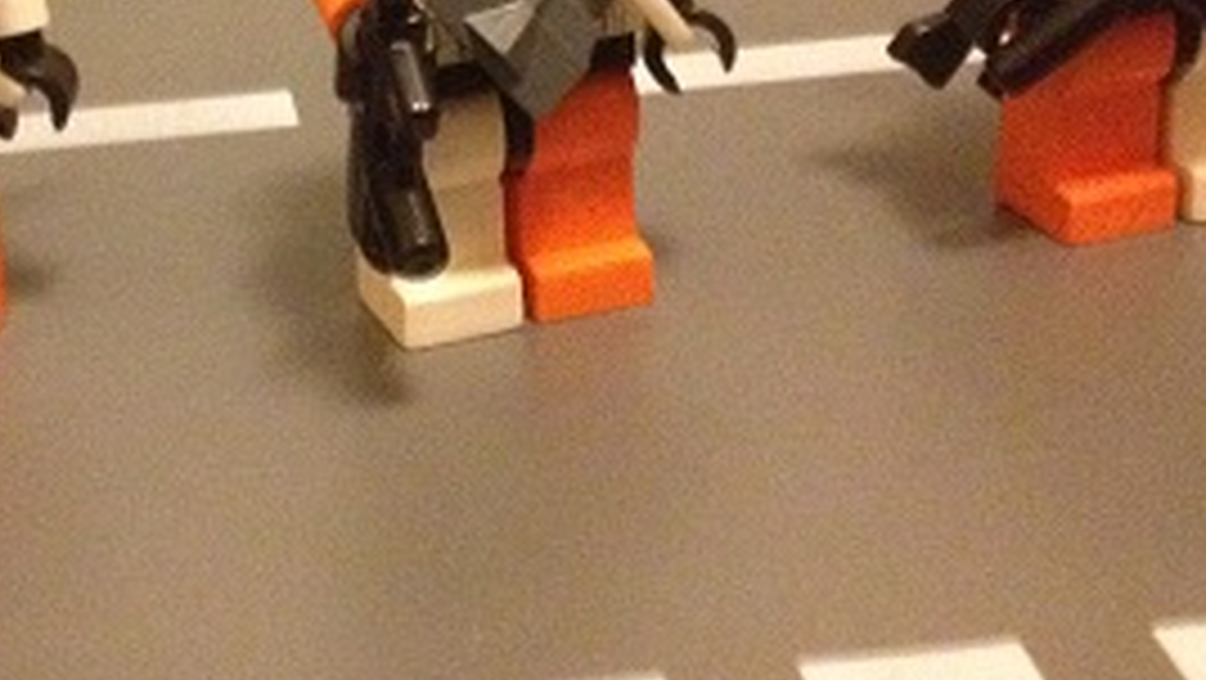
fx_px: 2975
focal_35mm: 93
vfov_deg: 12.9
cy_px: 50
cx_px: 250
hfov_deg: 22.6
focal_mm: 4.28
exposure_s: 1/15
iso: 800
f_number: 2.4
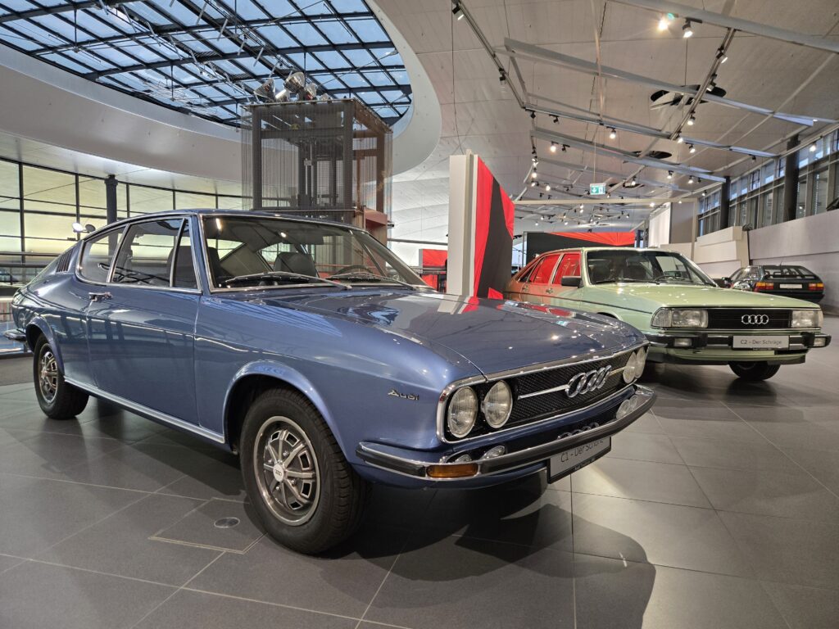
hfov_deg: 73.9
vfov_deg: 58.9
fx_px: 557
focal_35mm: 23
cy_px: 314
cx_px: 420
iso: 250
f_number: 1.8
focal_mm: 5.4
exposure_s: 1/100
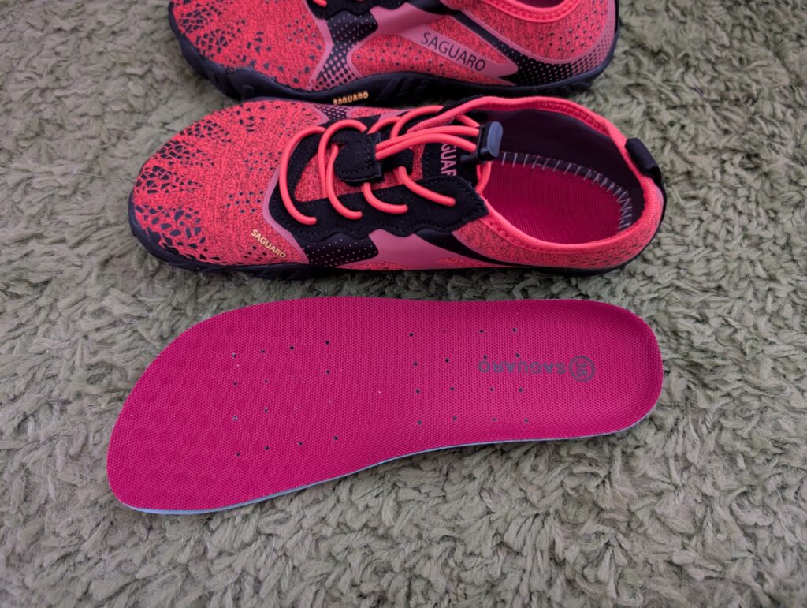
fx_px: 560
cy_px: 304
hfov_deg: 71.5
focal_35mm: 24
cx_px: 404
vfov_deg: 56.9
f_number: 1.68
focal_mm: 6.9
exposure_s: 1/16.7
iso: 1306
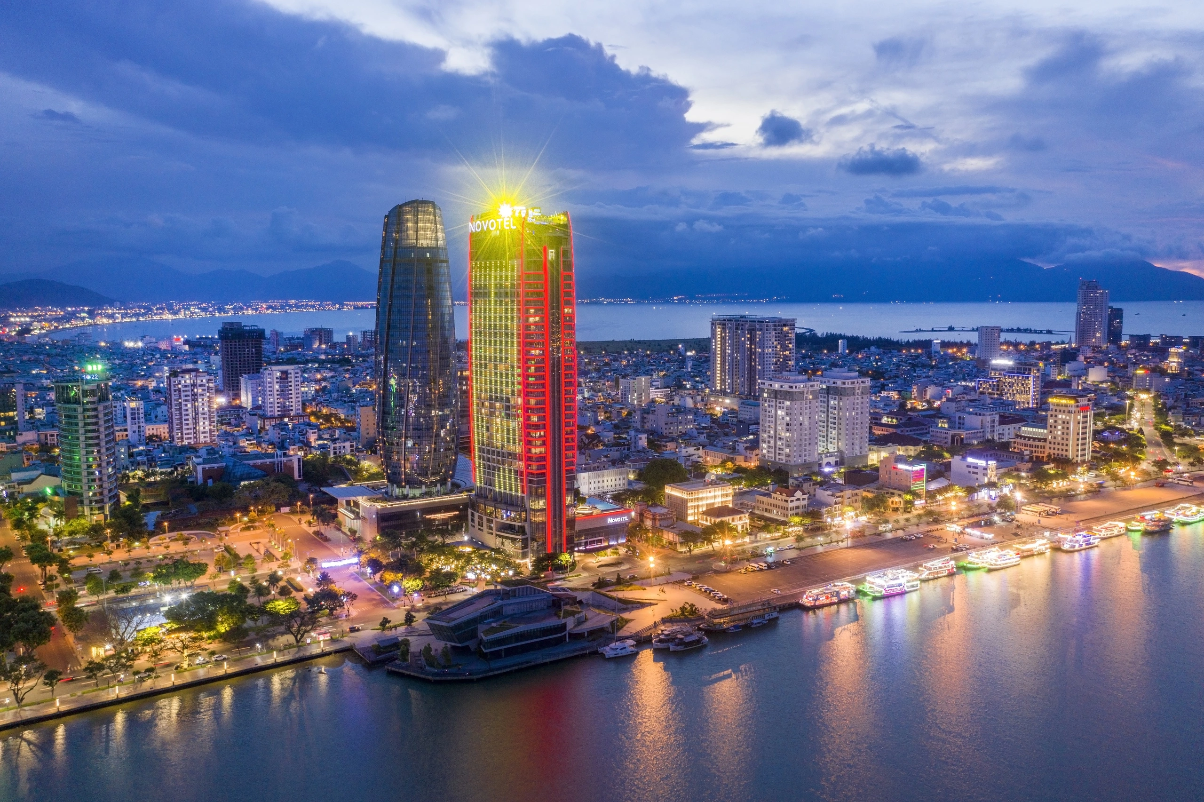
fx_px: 936
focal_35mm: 28
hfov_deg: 65.5
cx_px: 602
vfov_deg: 46.4
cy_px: 401
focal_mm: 10.26
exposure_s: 1/1.67
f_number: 4
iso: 100
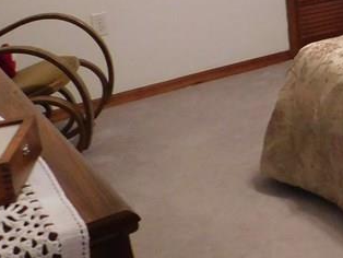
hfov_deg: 21.7
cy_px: -39
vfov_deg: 18.8
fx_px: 744
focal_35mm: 75
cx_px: 512
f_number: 3
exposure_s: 1/20
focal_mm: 4
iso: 400
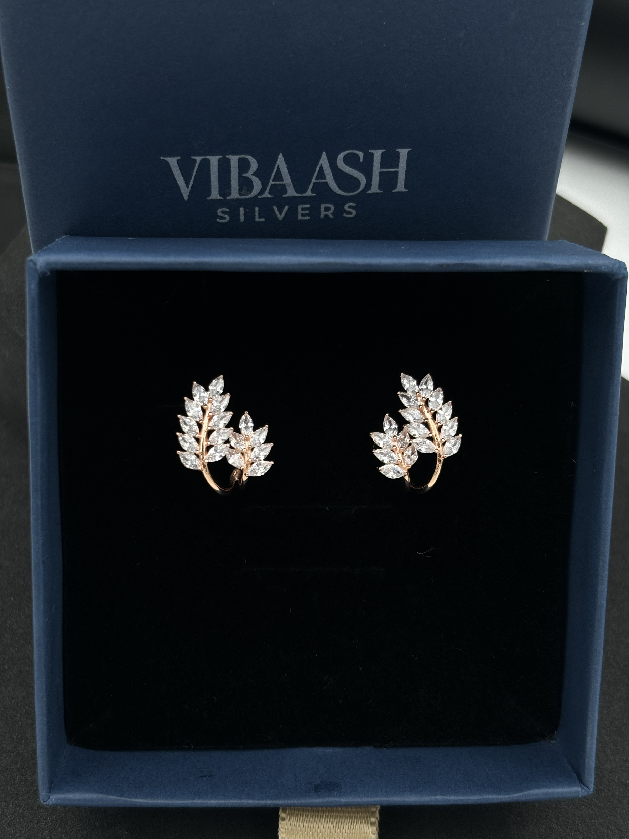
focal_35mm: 52
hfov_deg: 28.0
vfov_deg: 36.8
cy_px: 420
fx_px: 1260
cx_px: 314
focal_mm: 5.96
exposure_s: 1/226
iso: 32
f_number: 1.6
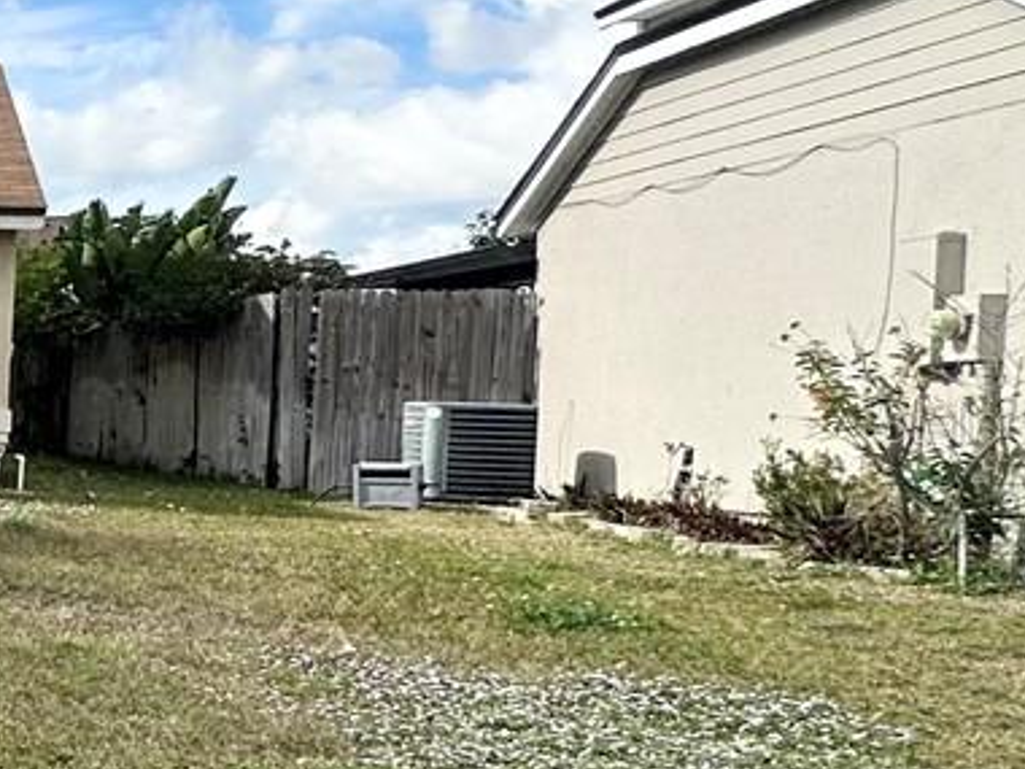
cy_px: 421
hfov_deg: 19.2
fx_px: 1747
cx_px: -1025
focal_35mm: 59
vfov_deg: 24.8
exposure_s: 1/1473
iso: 50
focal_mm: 2.22
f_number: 2.2
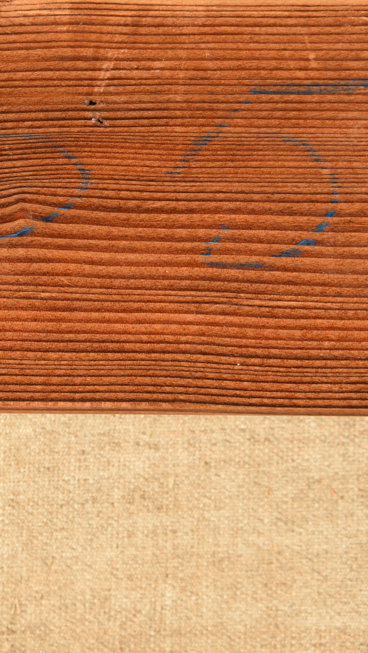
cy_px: 265
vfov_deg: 16.5
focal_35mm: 130
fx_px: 2255
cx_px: -162
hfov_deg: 9.1
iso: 200
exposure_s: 1/125
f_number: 9
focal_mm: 62
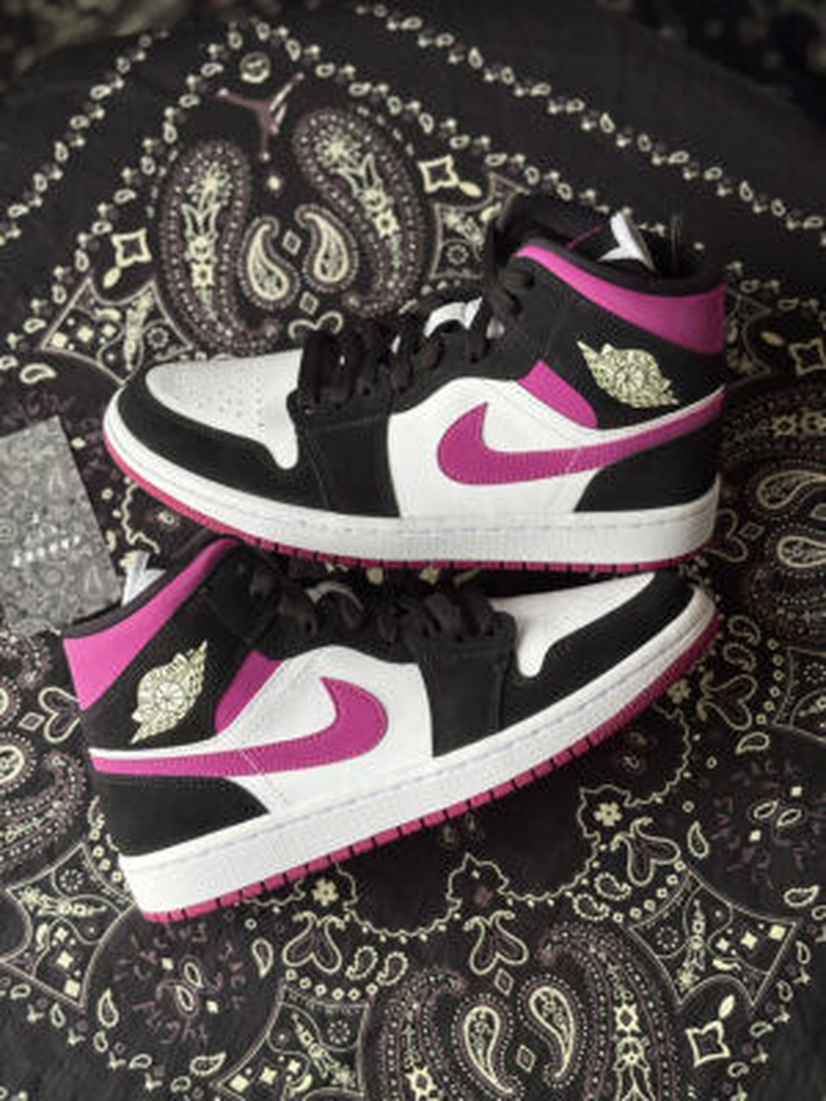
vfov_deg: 36.8
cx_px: 413
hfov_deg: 28.0
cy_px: 550
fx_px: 1654
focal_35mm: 52
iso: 50
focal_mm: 5.96
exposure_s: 1/113
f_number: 1.6
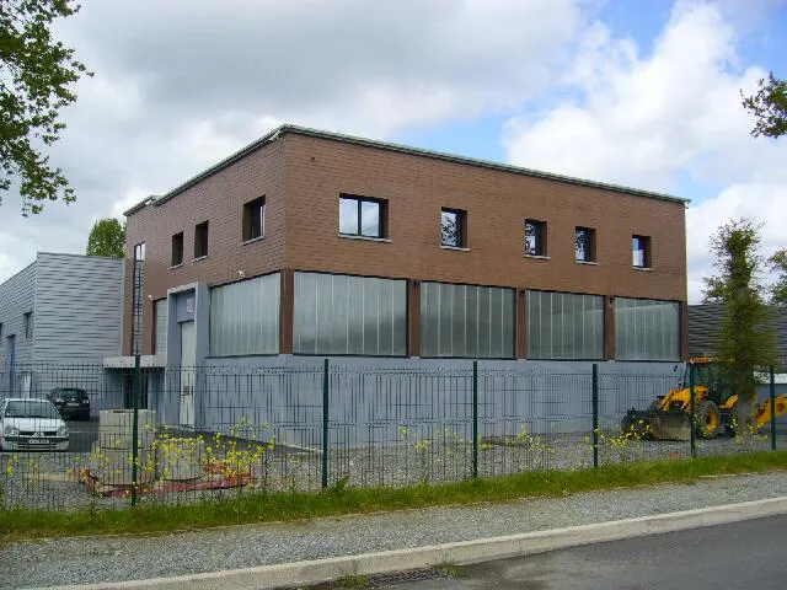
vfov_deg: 40.7
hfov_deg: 52.6
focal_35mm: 35
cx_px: 394
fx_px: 796
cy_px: 295
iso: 80
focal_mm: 5.8
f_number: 5.6
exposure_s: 1/320
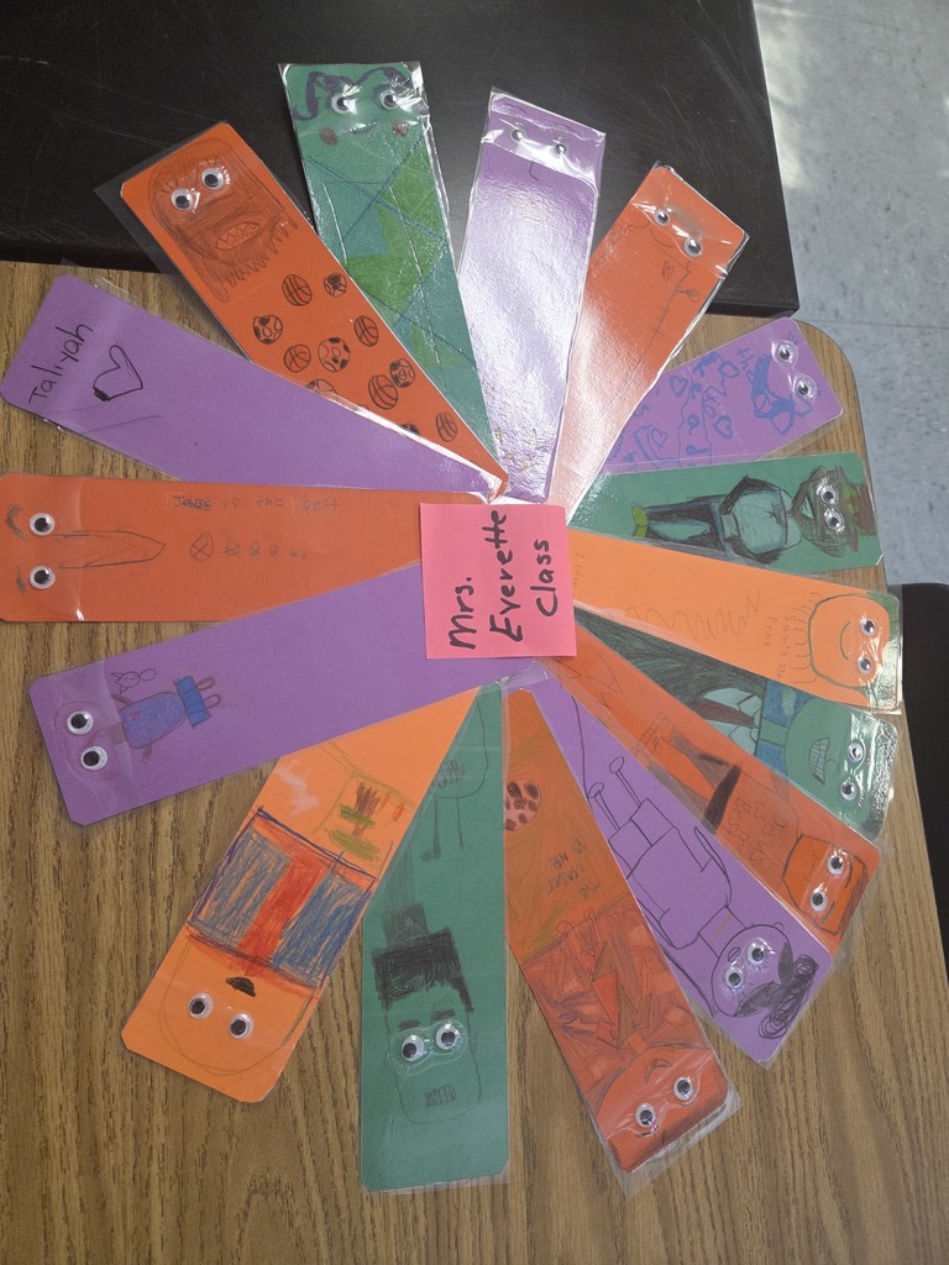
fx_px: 841
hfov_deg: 58.9
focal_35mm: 23
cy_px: 632
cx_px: 474
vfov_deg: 73.9
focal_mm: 5.4
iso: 200
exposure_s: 1/120
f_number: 1.8
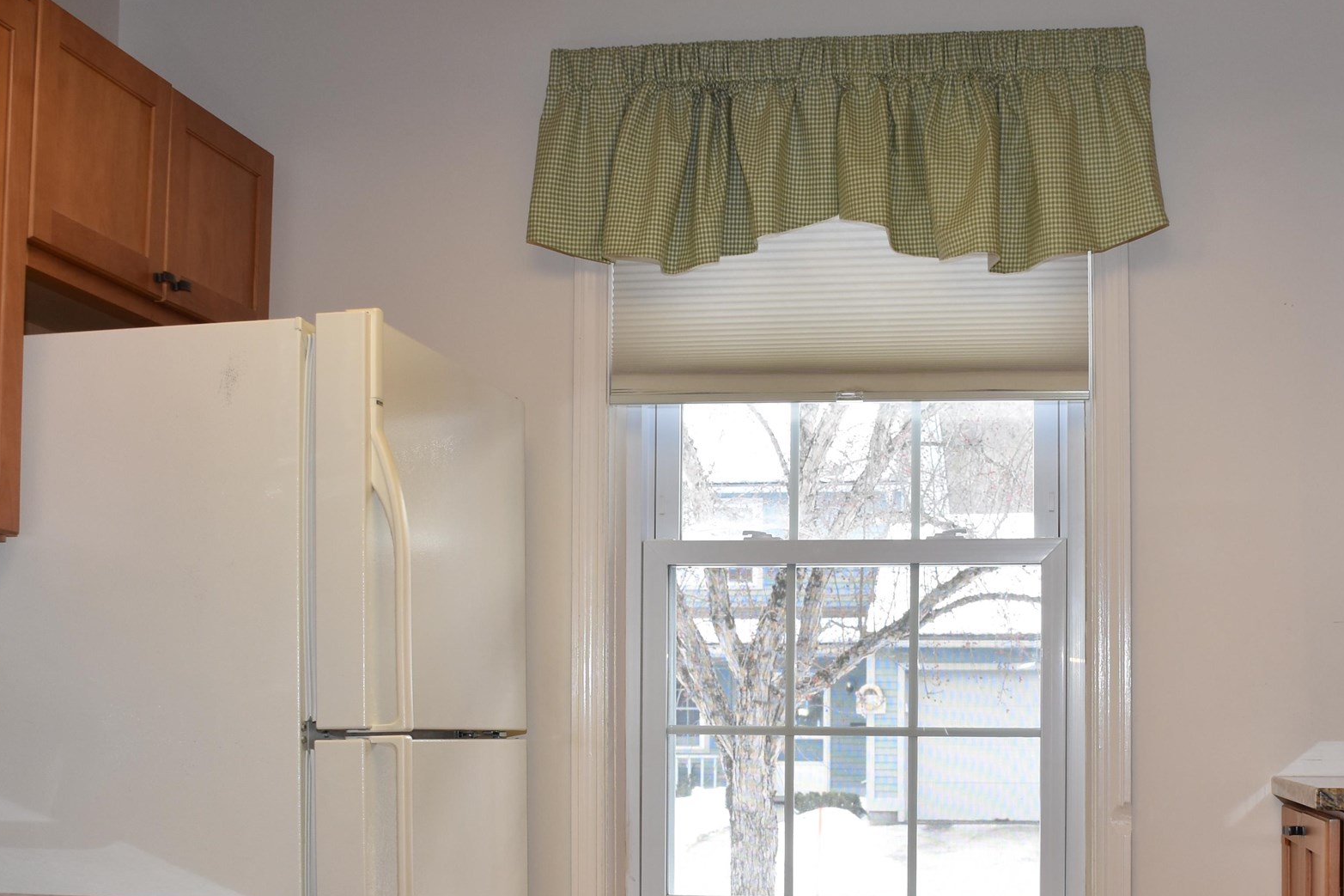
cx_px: 784
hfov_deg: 37.4
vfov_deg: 25.3
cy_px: 656
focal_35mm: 53
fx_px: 1978
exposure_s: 1/60
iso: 200
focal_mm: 18
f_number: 4
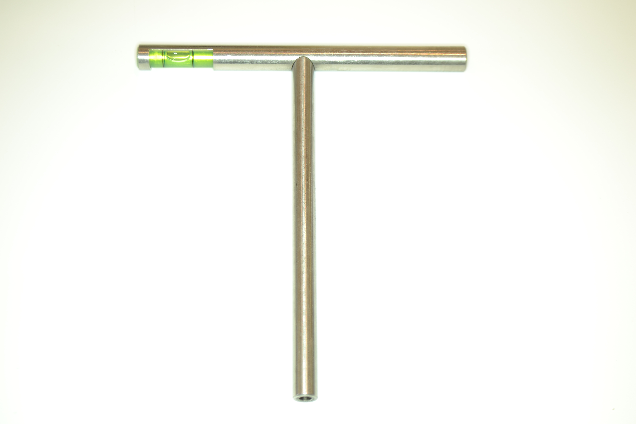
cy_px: 212
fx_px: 1007
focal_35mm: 57
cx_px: 318
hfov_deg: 35.1
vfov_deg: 23.8
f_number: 5
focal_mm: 38
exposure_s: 1/13
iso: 100
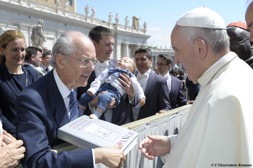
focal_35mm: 35
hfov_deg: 54.5
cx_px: 126
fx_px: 246
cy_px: 84
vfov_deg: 37.8
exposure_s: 1/320
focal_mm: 35
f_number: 8
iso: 200
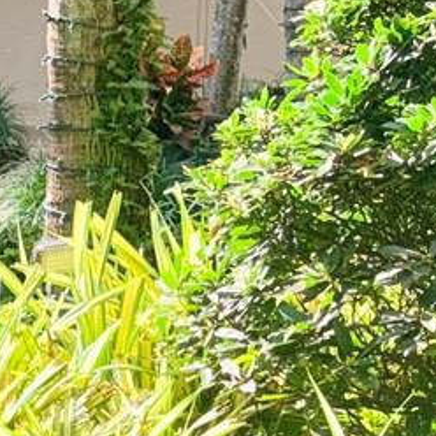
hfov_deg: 10.4
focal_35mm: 137
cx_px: -721
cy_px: 343
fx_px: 1952
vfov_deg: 12.7
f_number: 1.78
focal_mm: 6.76
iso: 100
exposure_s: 1/702
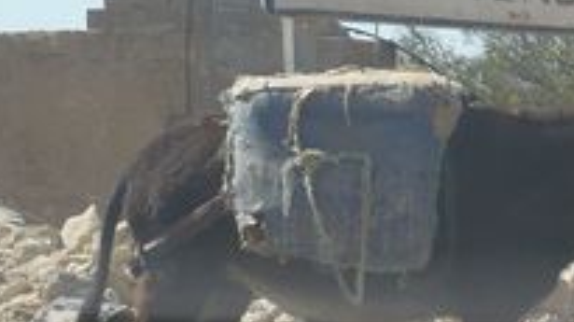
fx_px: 3133
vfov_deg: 5.9
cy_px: 165
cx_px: 496
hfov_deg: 10.4
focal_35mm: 206
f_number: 4.8
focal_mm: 16.1
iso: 100
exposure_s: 1/320
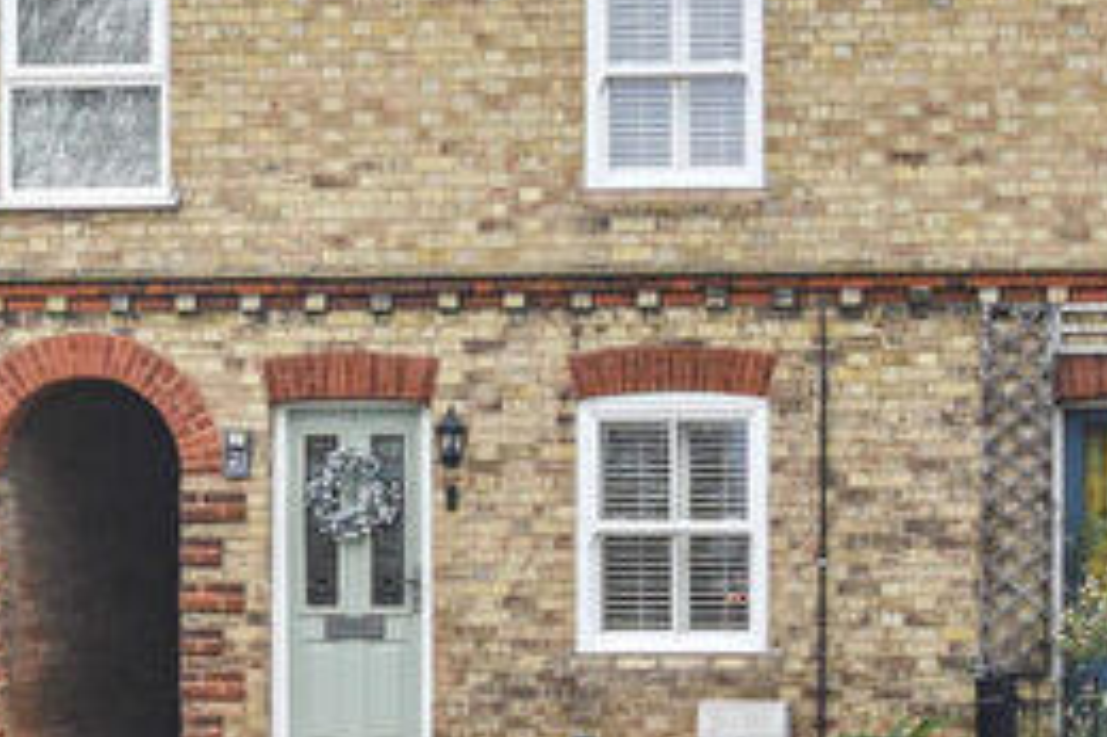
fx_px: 2981
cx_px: 238
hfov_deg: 20.8
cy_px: 245
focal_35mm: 97
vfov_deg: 14.1
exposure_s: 1/250
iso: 450
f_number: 4.5
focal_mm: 24
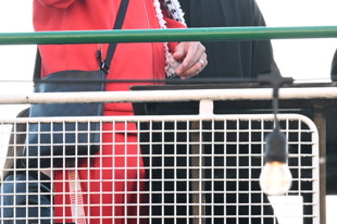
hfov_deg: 8.8
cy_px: 57
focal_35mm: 234
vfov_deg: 5.9
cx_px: 295
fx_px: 2188
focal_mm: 70
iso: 800
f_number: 5
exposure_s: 1/250
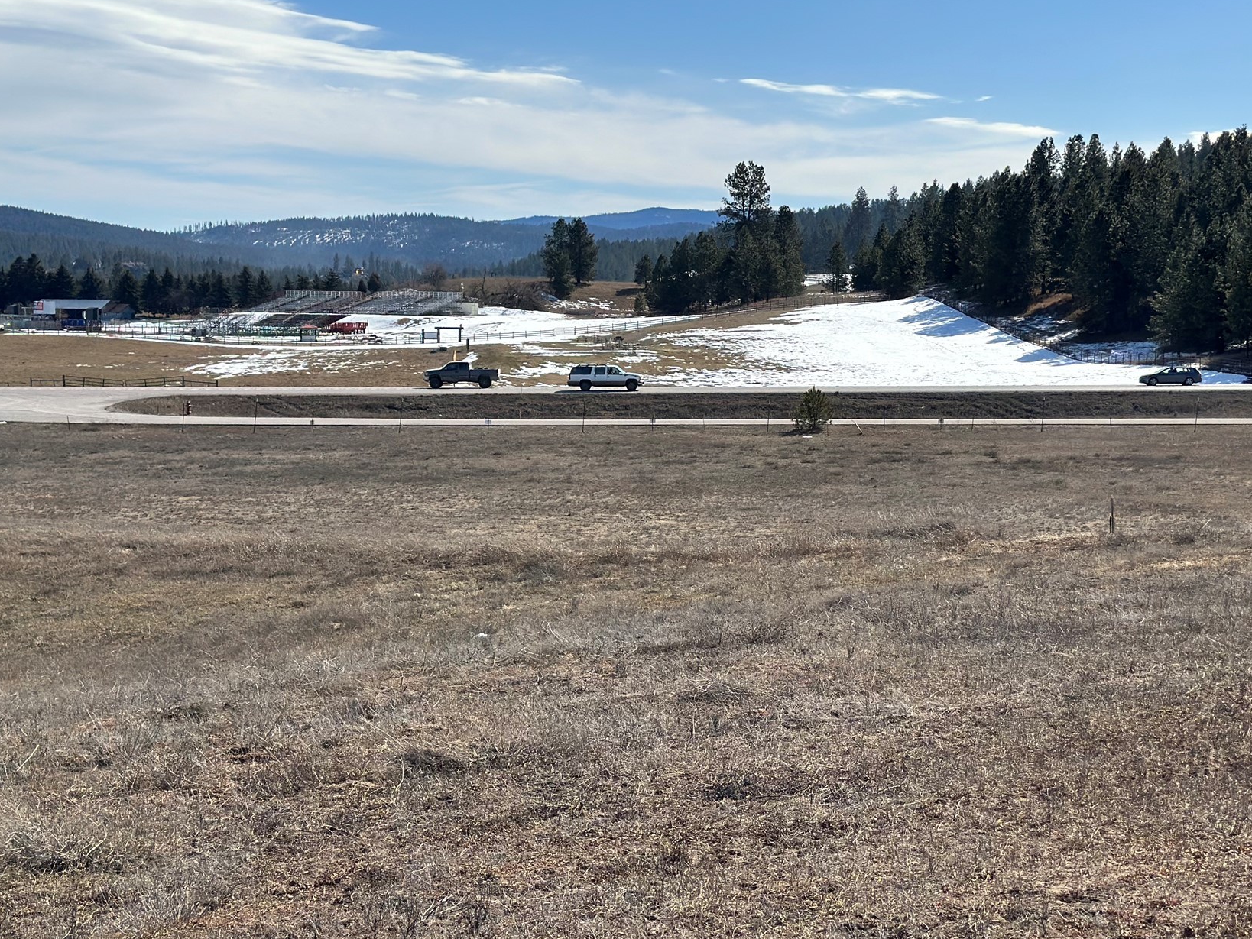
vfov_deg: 24.4
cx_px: 692
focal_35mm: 60
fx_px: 2170
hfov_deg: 32.2
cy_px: 471
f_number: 1.78
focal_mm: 6.86
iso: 100
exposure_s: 1/8929
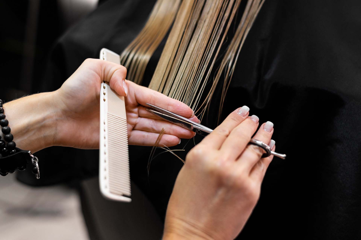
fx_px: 501
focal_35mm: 50
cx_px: 180
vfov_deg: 27.0
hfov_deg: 39.6
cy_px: 120
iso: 640
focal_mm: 50
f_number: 2.5
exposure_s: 1/250
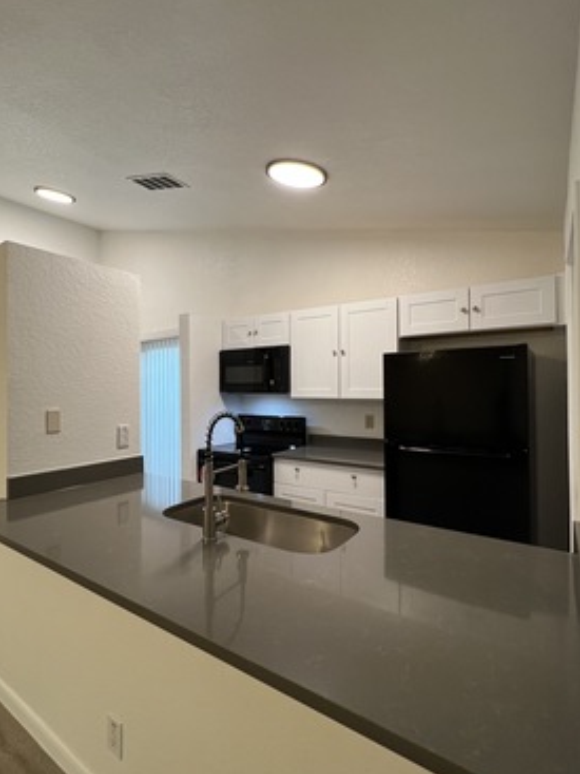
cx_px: 238
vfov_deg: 91.0
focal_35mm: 17
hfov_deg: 74.1
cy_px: 392
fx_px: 380
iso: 125
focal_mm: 1.57
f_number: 1.8
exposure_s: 1/60
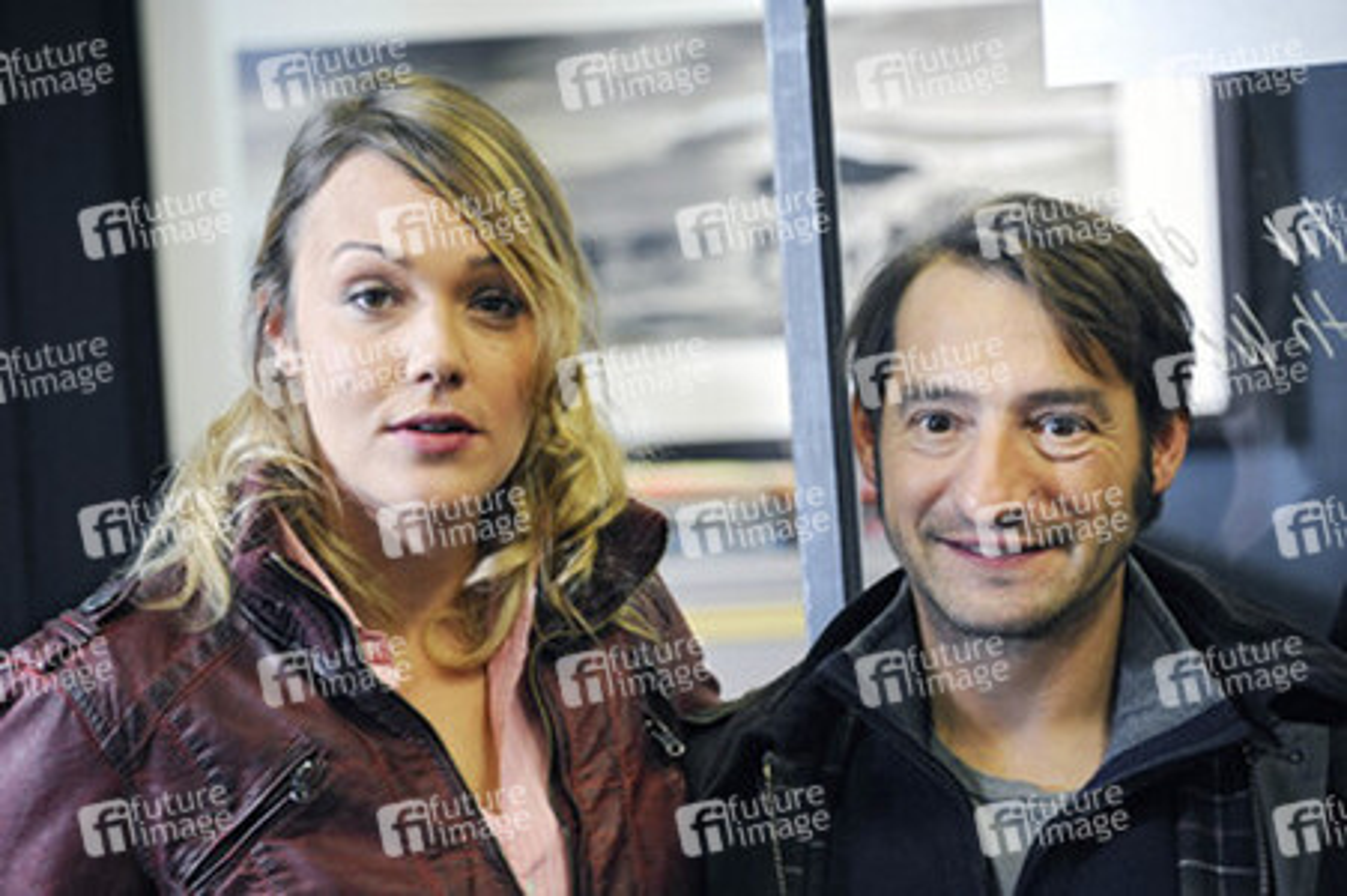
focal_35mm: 300
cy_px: 448
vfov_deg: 4.6
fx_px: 11216
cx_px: 674
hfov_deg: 6.9
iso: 2500
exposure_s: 1/125
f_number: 5.6
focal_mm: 300
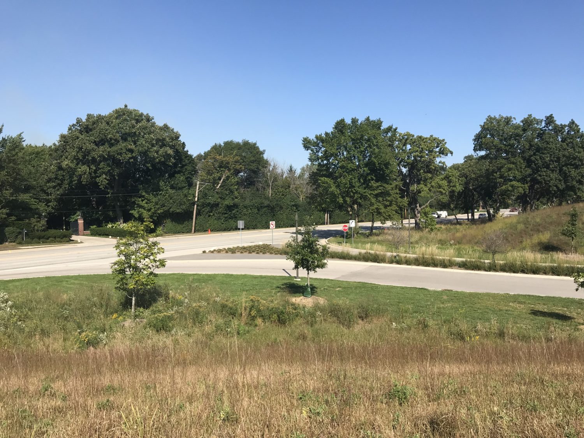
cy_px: 219
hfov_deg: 63.4
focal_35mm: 28
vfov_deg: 49.7
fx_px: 472
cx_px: 292
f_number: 1.8
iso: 20
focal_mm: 3.99
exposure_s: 1/2179
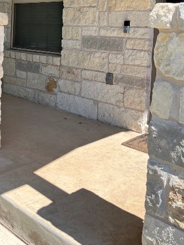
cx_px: 32
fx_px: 326
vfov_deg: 39.2
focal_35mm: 46
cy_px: 41
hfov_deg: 30.6
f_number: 1.6
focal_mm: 5.1
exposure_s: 1/1832
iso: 50
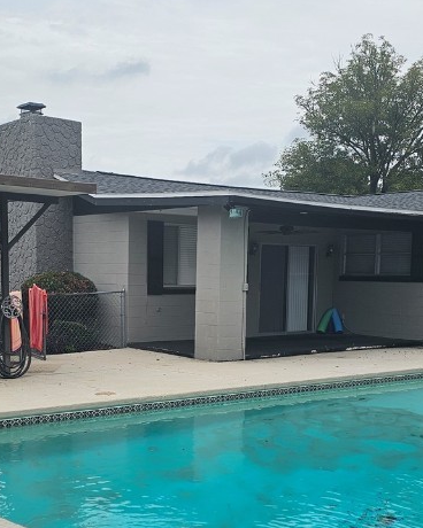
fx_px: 782
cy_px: 345
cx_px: 153
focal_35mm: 50
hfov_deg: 30.1
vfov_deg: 37.0
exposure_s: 1/767
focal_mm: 6.3
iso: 10
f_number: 1.7
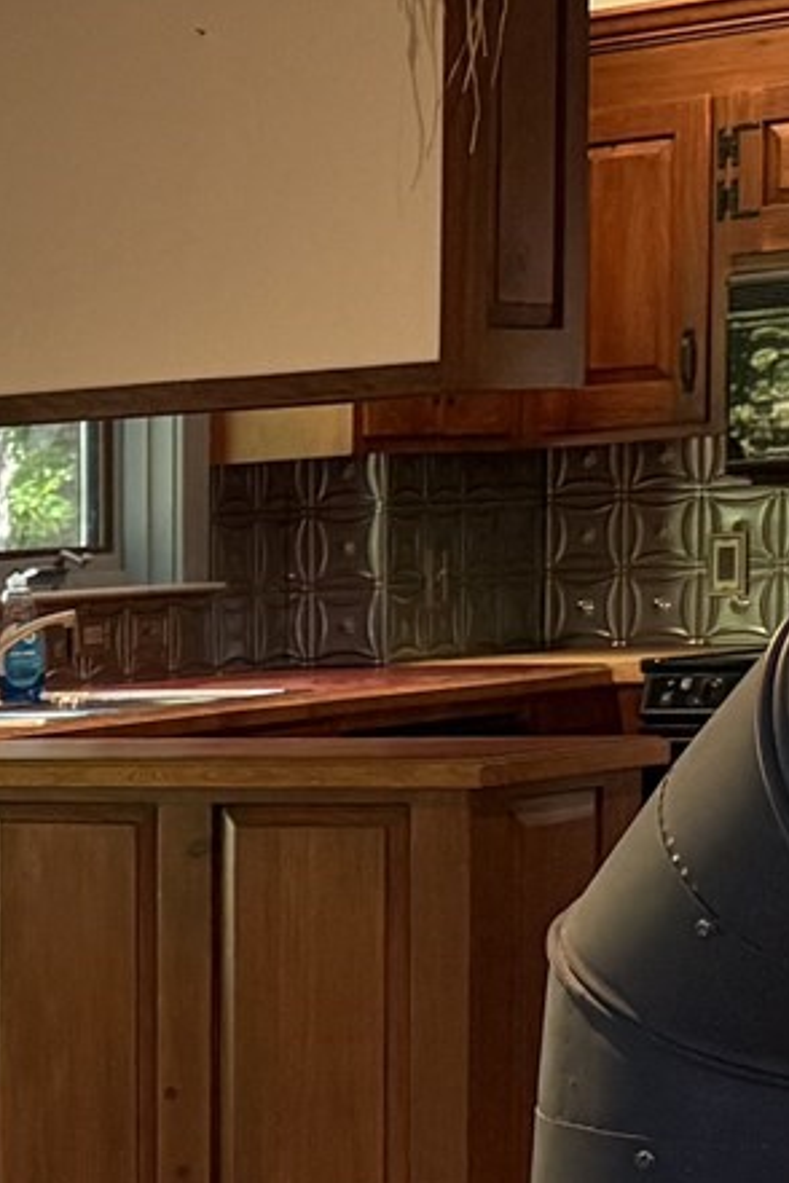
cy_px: 1086
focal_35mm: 116
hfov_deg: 9.6
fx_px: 3813
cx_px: -1428
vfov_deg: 17.4
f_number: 1.78
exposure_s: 1/120
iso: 320
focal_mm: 6.76
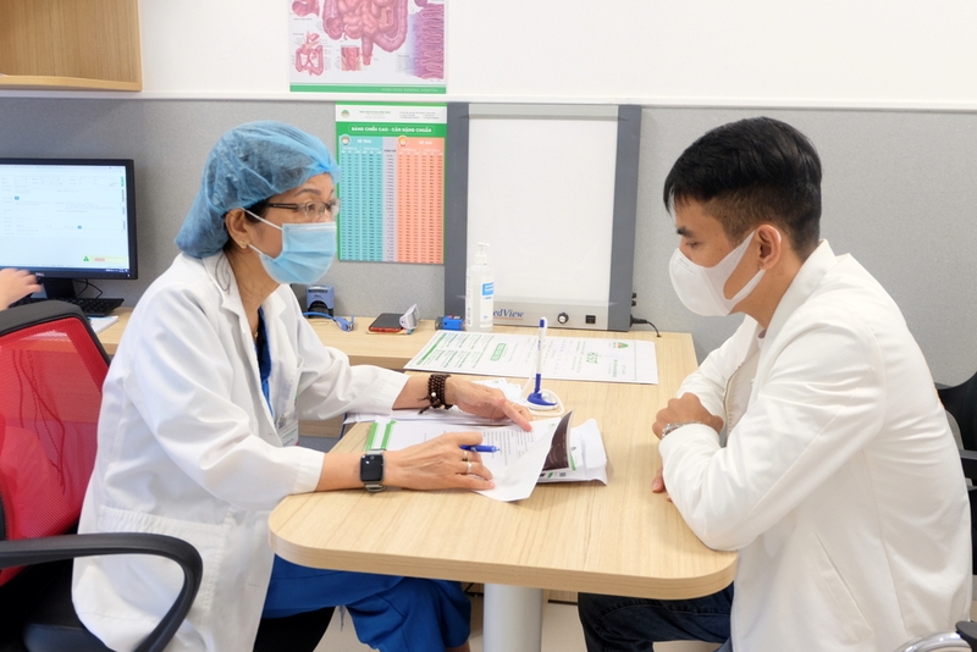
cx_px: 488
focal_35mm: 33
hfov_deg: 57.2
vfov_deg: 40.0
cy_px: 326
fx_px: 896
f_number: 4
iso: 400
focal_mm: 22.2
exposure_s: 1/20
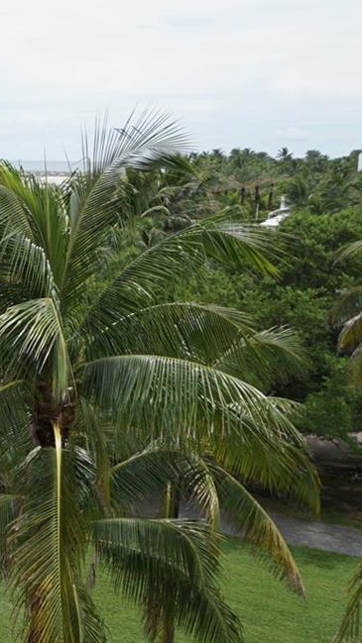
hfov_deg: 15.9
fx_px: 1058
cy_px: 299
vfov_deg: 33.8
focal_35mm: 62
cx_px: -325
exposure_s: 1/160
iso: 100
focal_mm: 16
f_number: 9
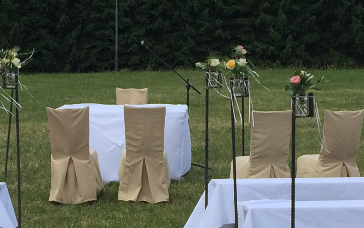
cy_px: 180
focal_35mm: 118
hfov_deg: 17.7
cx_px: 170
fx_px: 1170
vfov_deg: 11.1
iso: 32
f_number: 2.2
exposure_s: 1/2198
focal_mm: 4.15
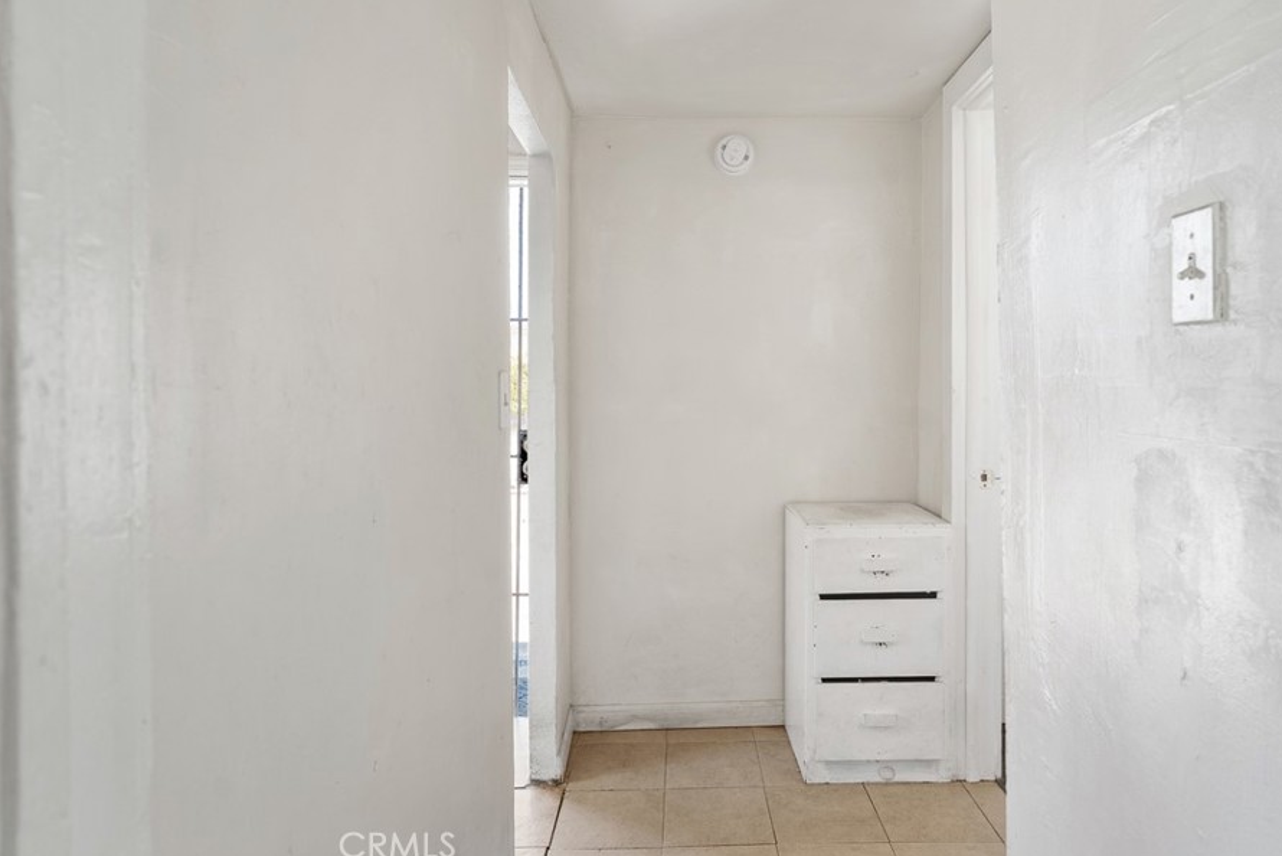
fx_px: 819
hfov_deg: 76.0
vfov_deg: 55.0
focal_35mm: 23
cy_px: 374
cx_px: 680
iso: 400
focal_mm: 20
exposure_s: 1/2
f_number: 5.6
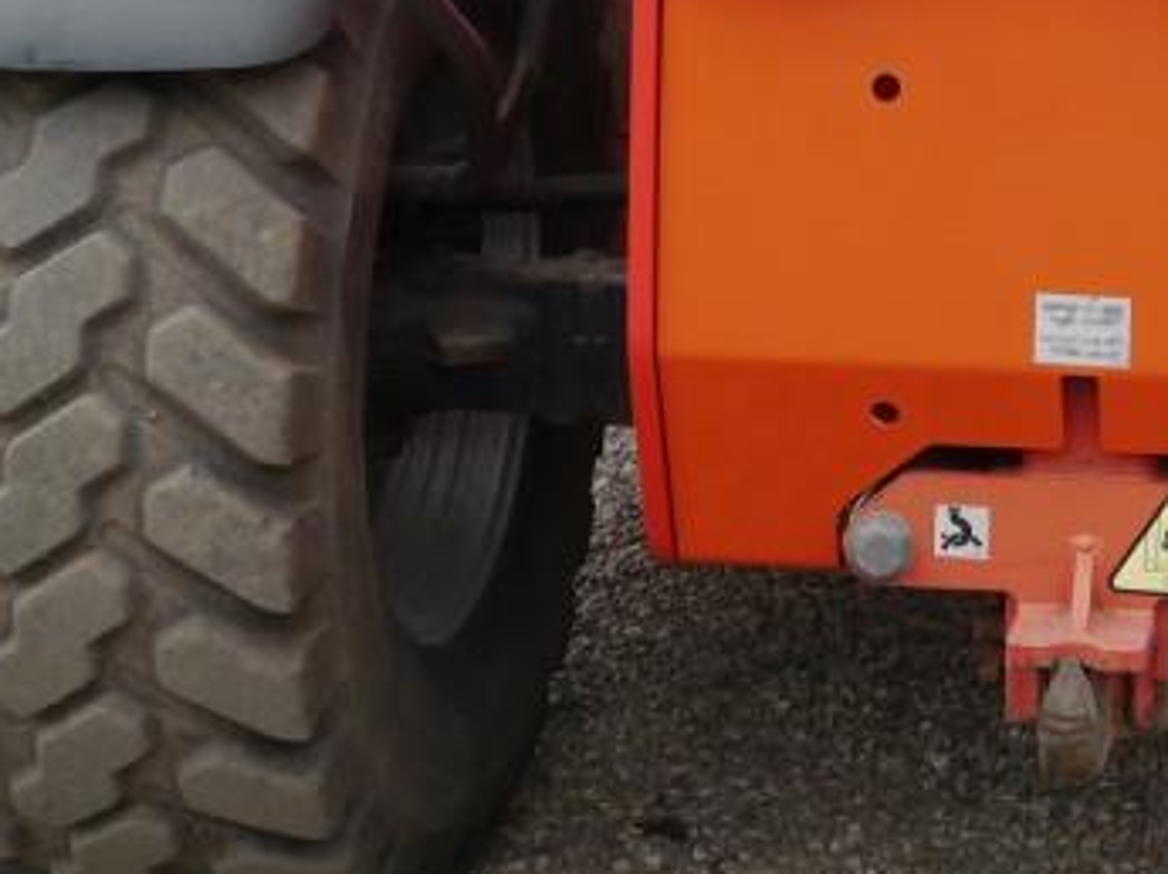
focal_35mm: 107
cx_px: 1104
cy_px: -186
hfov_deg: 18.0
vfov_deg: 13.4
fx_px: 3607
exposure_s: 1/125
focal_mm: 18
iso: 160
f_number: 4.5
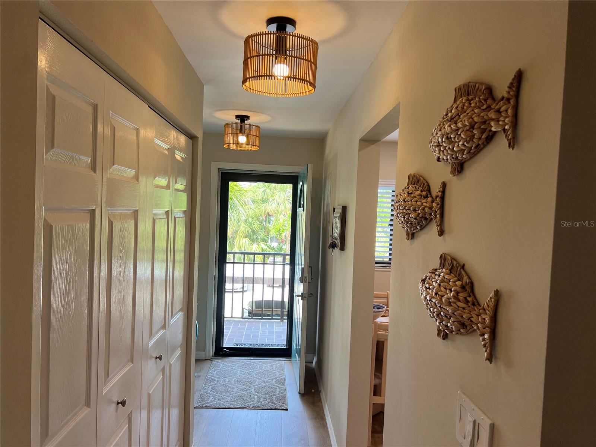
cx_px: 298
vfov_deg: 53.1
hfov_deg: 67.3
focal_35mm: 26
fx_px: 448
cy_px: 224
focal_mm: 5.7
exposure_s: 1/150
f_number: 1.5
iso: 64
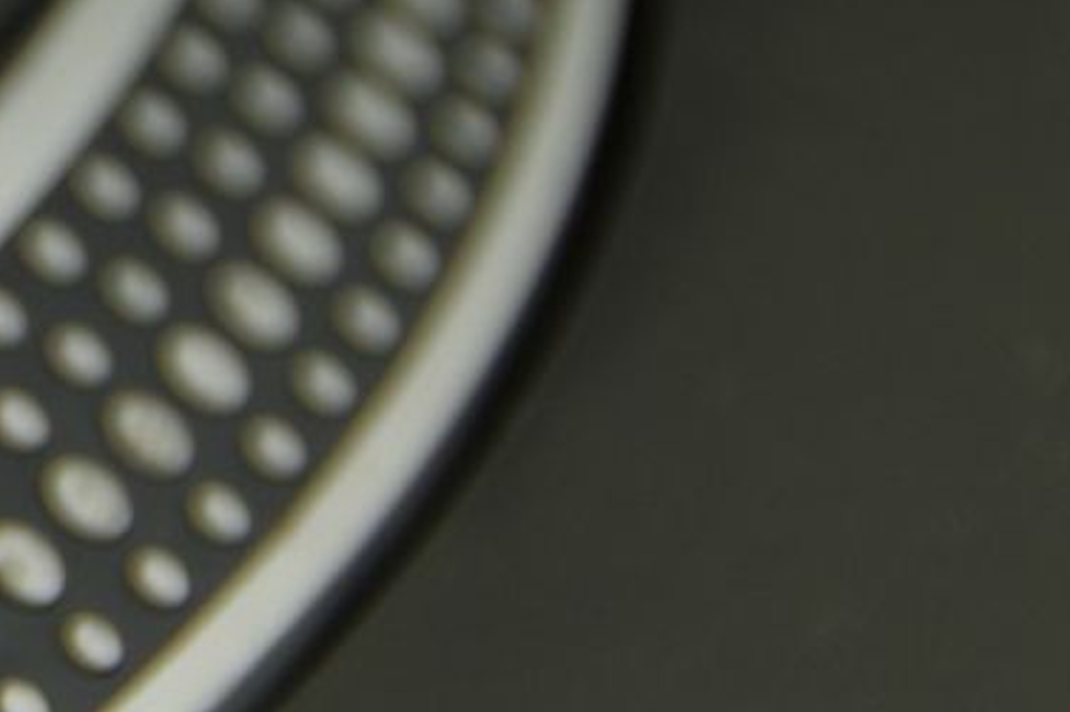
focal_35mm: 407
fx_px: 12086
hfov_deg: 5.0
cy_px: 84
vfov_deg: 3.4
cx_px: -942
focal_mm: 68
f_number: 4.5
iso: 400
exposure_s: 1/125
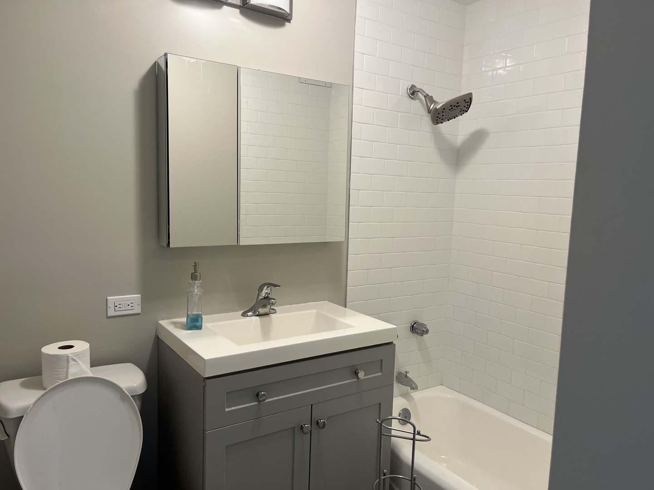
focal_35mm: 26
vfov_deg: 53.1
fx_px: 491
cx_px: 327
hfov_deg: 67.3
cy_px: 245
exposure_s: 1/60
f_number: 1.6
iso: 80
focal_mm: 5.1
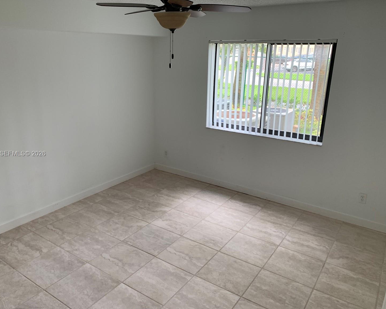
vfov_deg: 51.5
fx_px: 320
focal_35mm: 28
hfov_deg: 62.1
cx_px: 176
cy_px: 154
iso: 50
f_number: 1.8
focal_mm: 4.25
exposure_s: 1/60
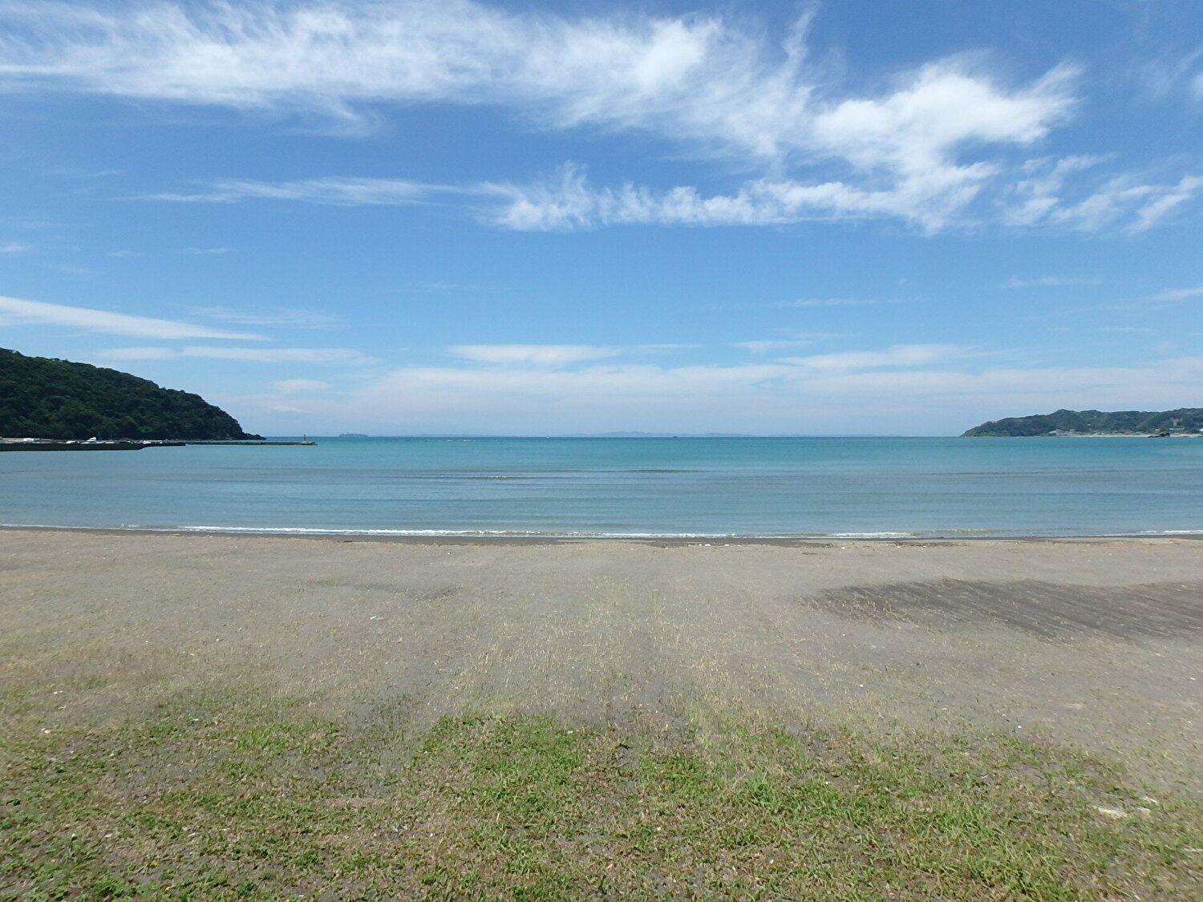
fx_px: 730
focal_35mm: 21
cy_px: 451
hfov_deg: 79.0
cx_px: 602
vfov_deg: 63.4
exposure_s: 1/500
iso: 125
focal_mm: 3.7
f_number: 6
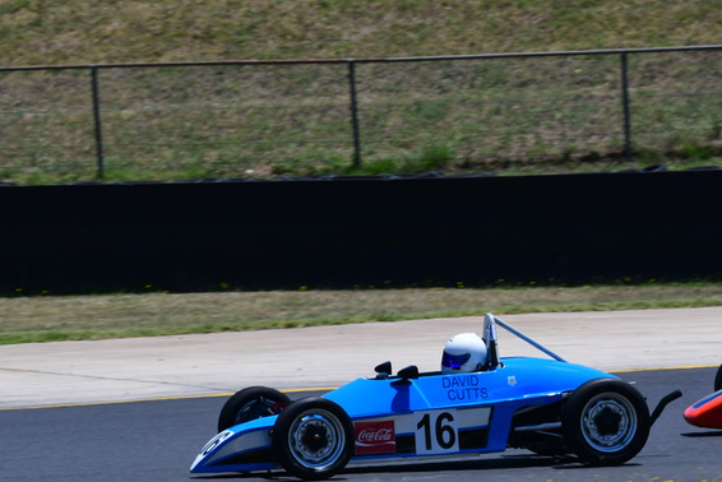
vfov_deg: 1.9
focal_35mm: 742
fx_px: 14888
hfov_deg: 2.8
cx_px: 460
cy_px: 306
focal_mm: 350
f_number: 11
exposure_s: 1/640
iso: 320
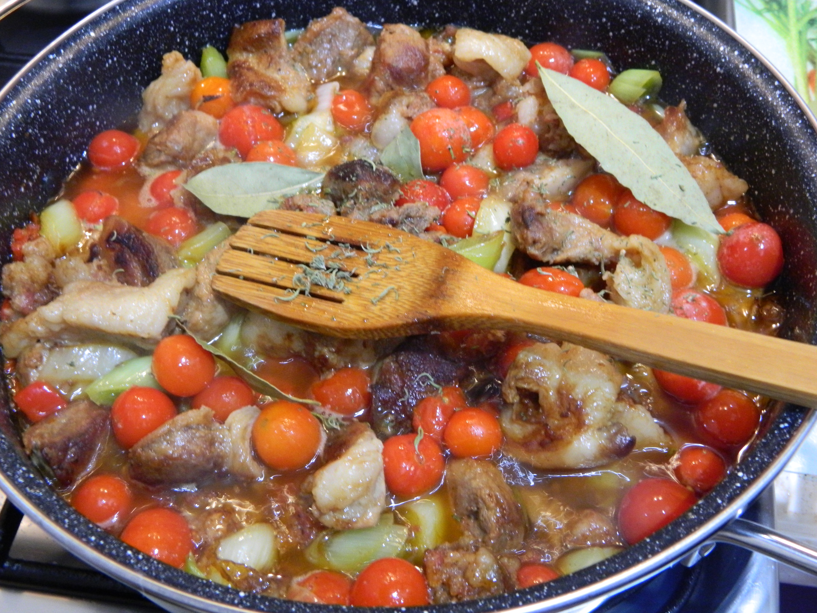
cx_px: 408
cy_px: 306
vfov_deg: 35.1
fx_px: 968
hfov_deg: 45.8
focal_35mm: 41
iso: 400
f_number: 3.5
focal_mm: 7.3
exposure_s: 1/8
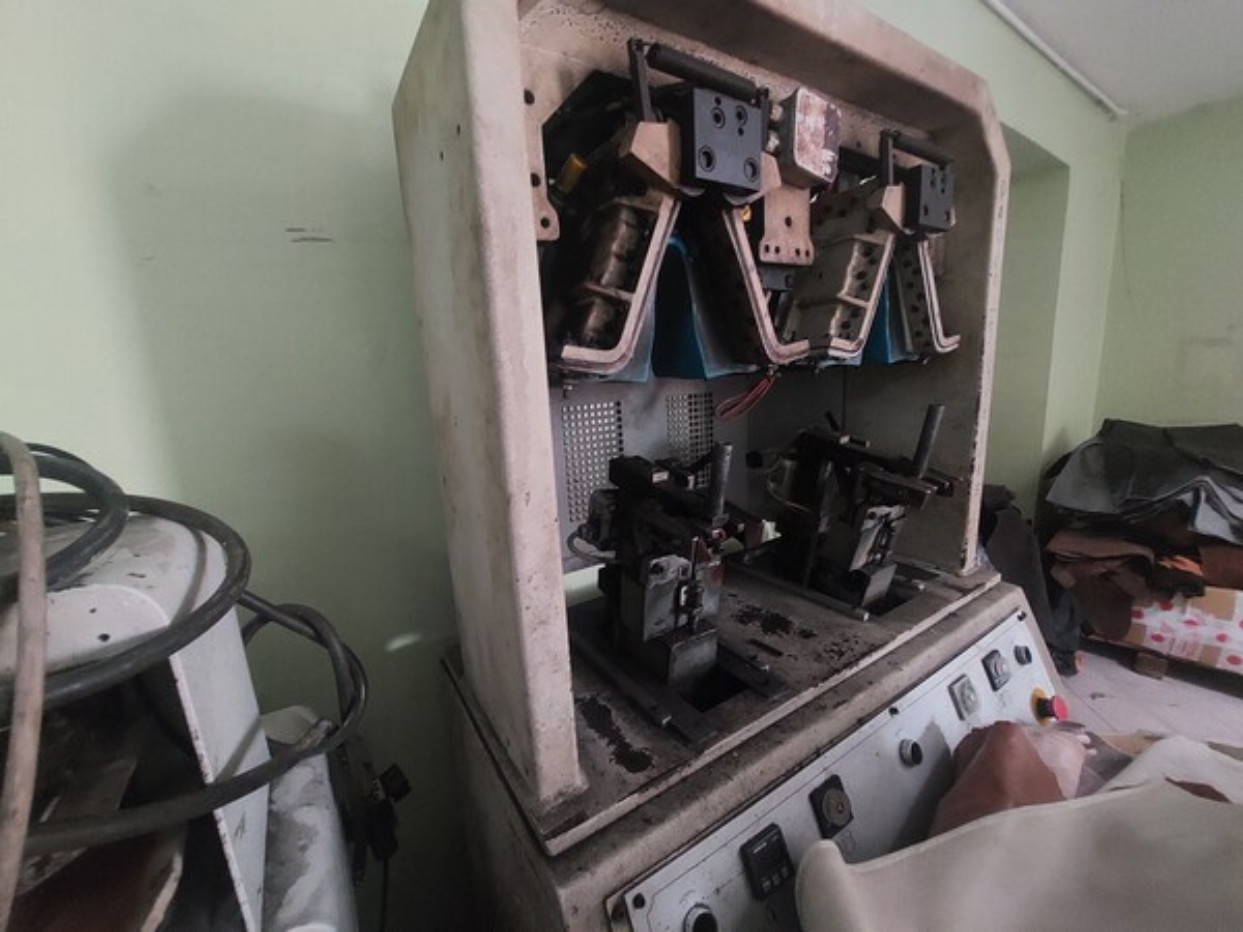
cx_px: 622
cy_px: 466
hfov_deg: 106.2
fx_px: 467
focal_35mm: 13
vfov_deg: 89.9
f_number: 2.2
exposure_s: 1/11
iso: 800
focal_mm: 1.74
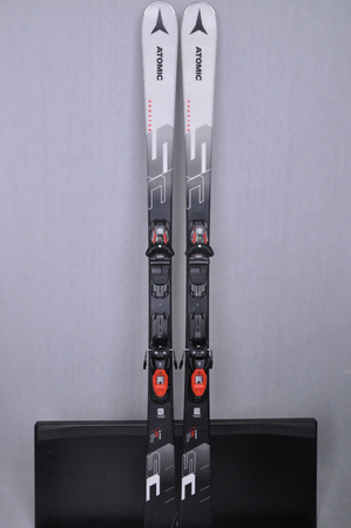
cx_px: 176
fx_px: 484
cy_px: 264
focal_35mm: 33
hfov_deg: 39.9
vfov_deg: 57.3
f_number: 9.5
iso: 3200
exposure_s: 1/125
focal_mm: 22
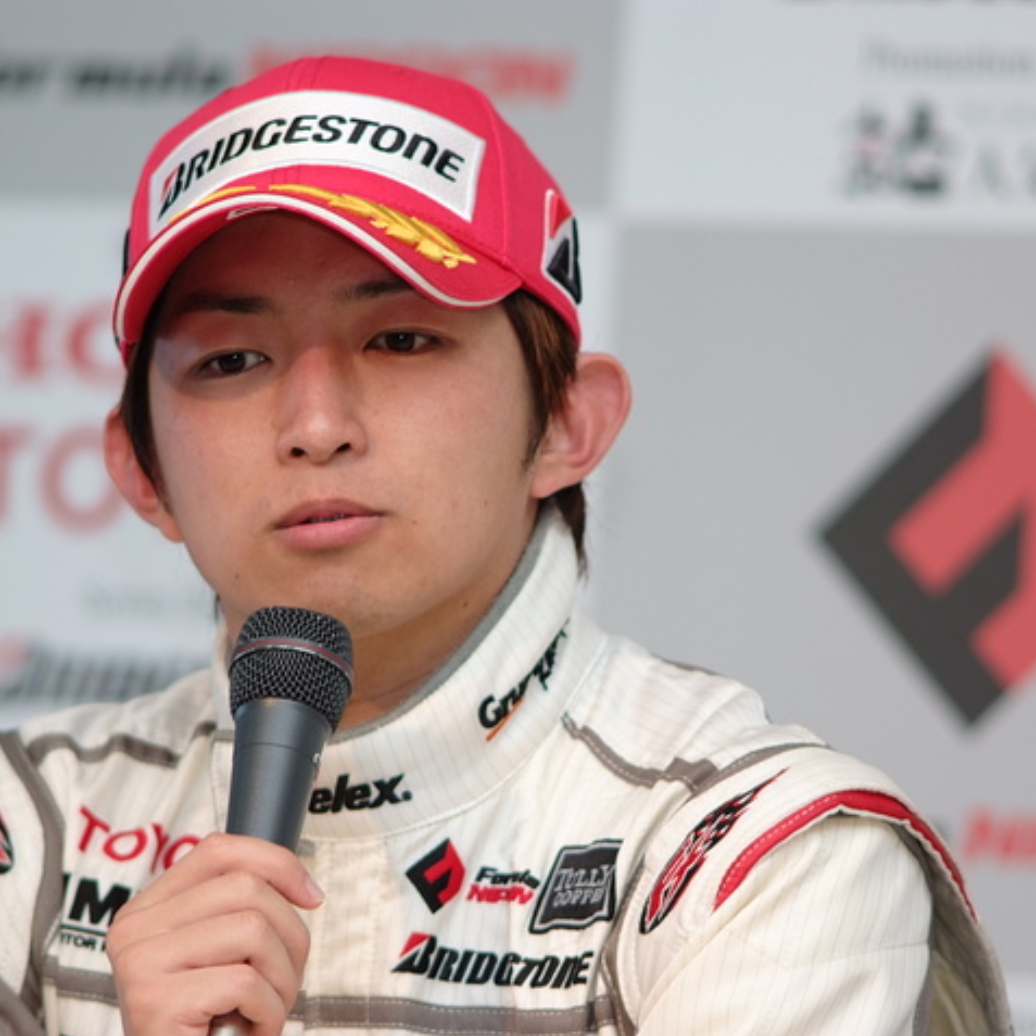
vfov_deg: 5.1
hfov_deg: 5.1
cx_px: 573
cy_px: 519
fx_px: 11716
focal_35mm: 346
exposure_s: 1/125
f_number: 2.8
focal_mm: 180
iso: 200
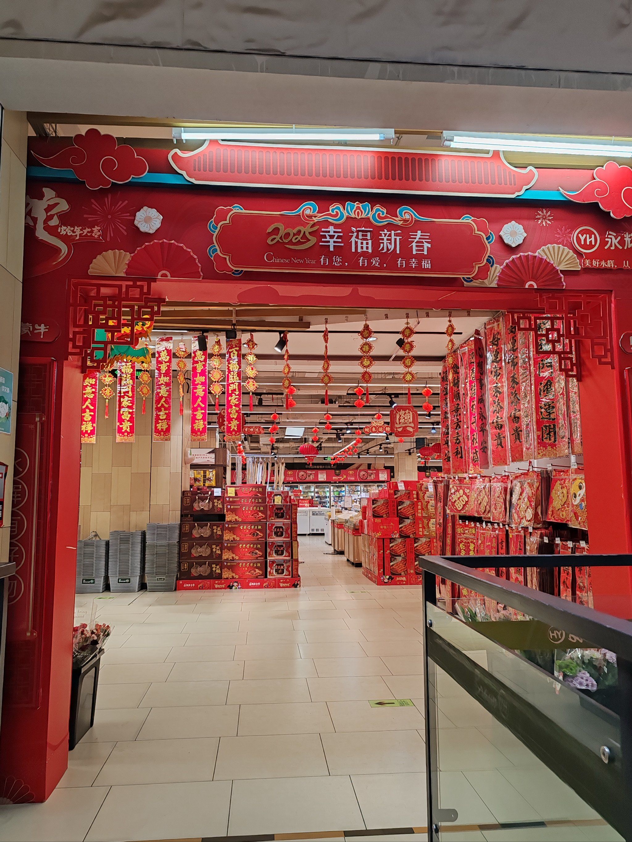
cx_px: 316
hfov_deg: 51.4
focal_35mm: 27
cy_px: 421
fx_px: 657
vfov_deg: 65.3
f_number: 1.9
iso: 320
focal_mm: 6.12
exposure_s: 1/100
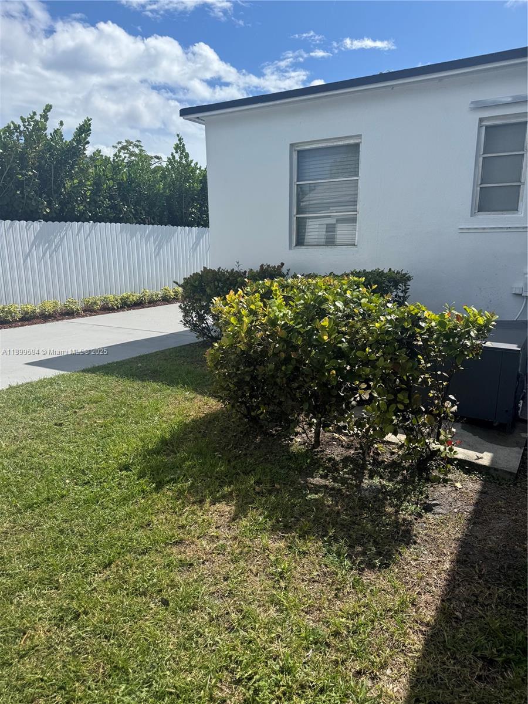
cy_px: 352
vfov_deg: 71.6
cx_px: 264
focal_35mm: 24
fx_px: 488
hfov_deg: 56.8
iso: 80
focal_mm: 6.76
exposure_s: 1/4950
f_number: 1.78
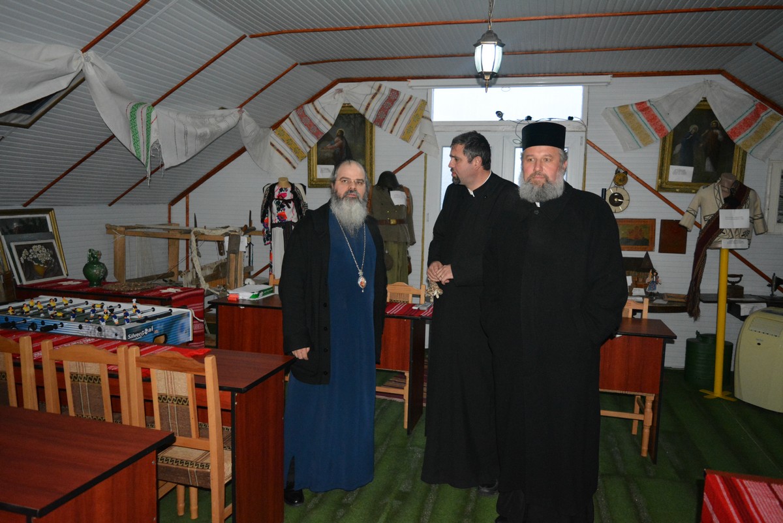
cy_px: 262
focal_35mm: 27
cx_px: 392
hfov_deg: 67.4
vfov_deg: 48.0
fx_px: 587
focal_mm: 18
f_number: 3.5
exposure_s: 1/60
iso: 3200
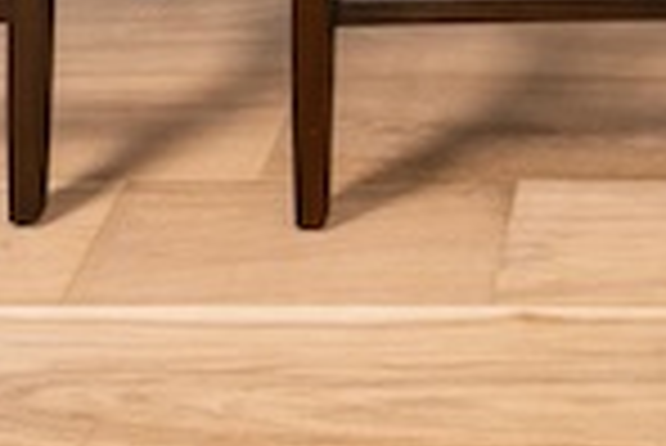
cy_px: -1029
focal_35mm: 109
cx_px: 846
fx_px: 2018
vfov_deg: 9.1
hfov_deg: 17.6
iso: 100
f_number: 10
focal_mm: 14
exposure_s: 1/25
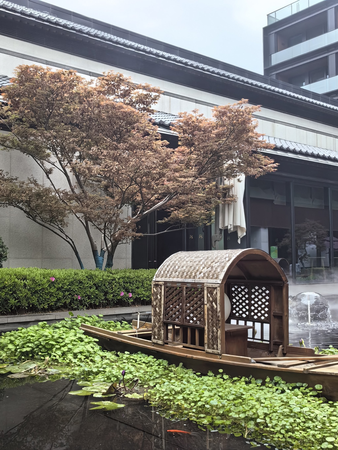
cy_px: 225
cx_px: 169
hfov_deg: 35.1
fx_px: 534
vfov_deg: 45.8
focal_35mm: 41
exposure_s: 1/204
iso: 50
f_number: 2
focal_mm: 5.75
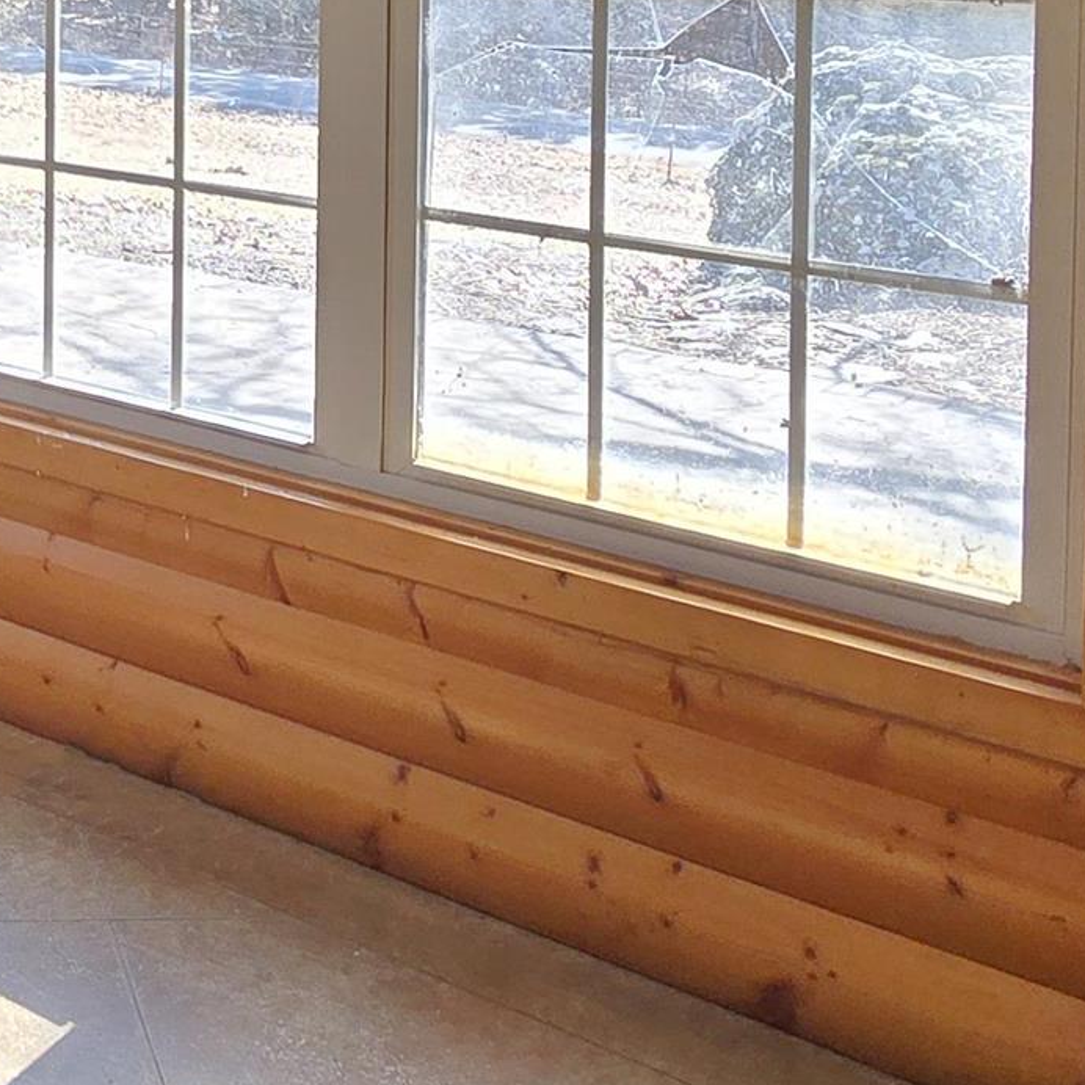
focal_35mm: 51
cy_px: -56
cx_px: -249
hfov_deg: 28.6
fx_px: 1809
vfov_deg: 30.5
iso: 50
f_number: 2.2
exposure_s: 1/176
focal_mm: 2.2
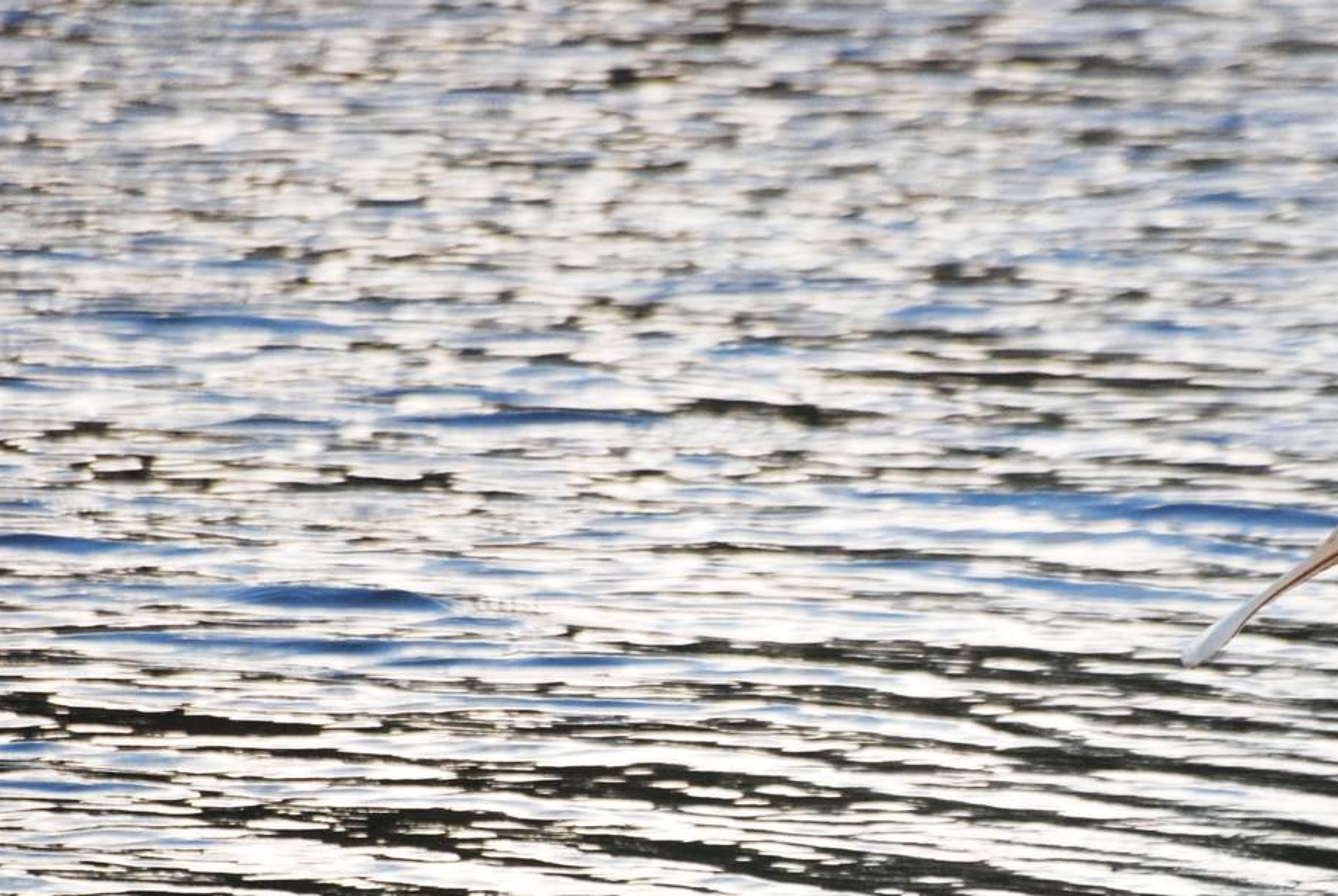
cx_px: 998
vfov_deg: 1.8
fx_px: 29180
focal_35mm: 784
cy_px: 752
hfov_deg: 2.6
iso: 400
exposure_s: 1/1000
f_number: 5.6
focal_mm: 300
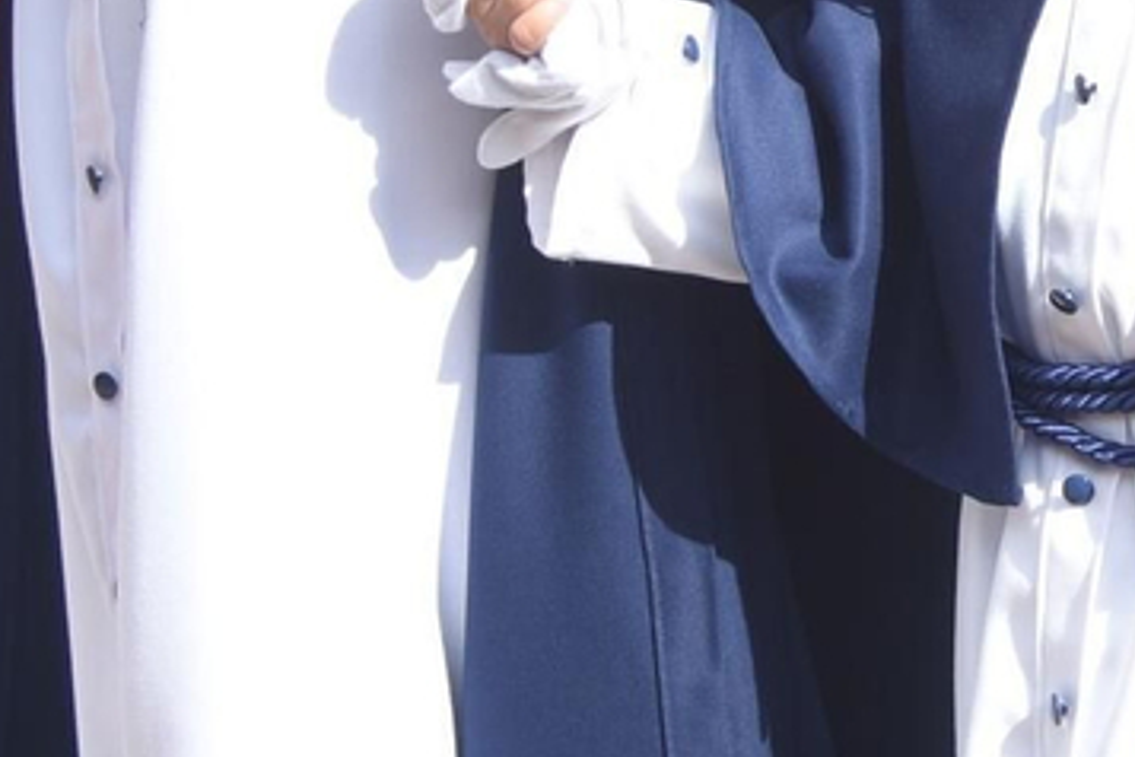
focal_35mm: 130
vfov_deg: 10.4
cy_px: -130
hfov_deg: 15.3
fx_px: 4098
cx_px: 1262
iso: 100
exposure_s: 1/400
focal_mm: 29
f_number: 5
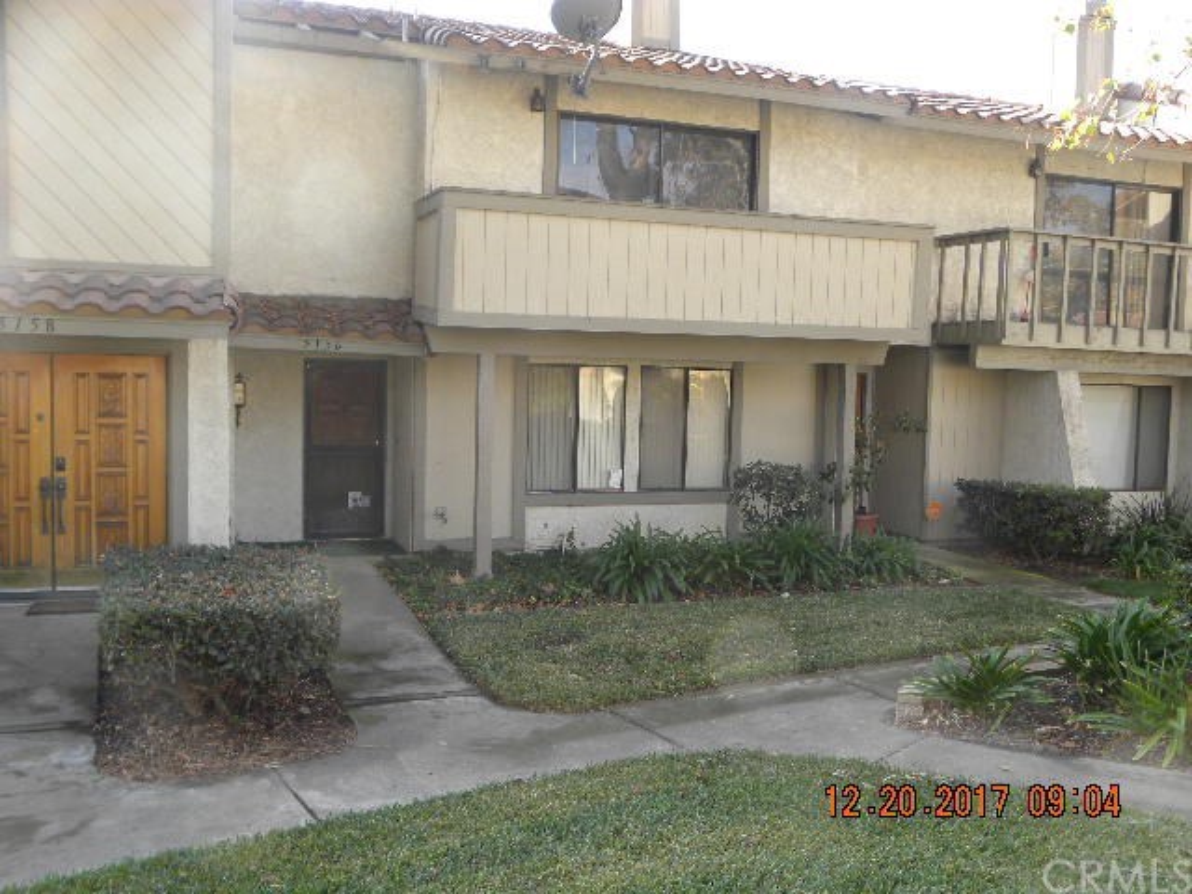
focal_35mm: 33
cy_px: 447
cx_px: 596
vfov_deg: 42.9
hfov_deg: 55.4
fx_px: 1136
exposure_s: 1/92
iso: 65
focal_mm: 5.9
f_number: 2.8
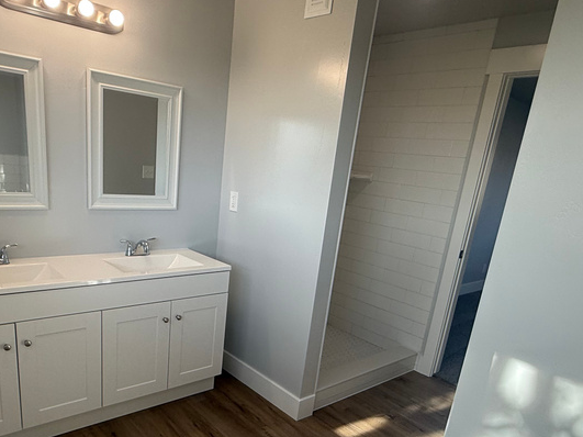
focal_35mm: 27
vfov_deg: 50.2
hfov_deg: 65.0
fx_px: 455
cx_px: 249
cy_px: 300
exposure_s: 1/170
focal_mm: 2.22
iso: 64
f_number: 2.2
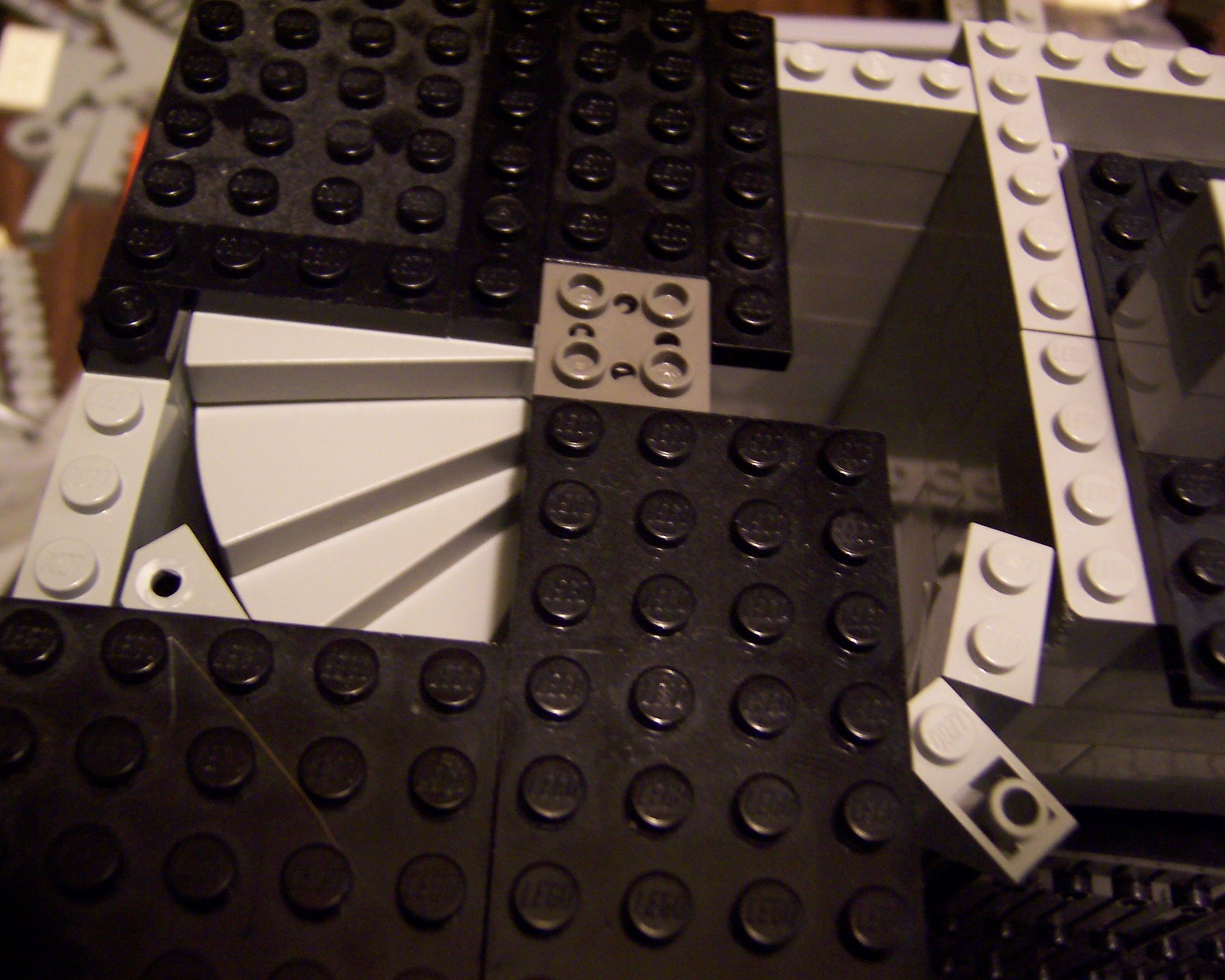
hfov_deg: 51.5
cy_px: 491
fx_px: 1269
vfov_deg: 42.2
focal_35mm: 35
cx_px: 594
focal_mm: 5.5
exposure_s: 1/8
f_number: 2.8
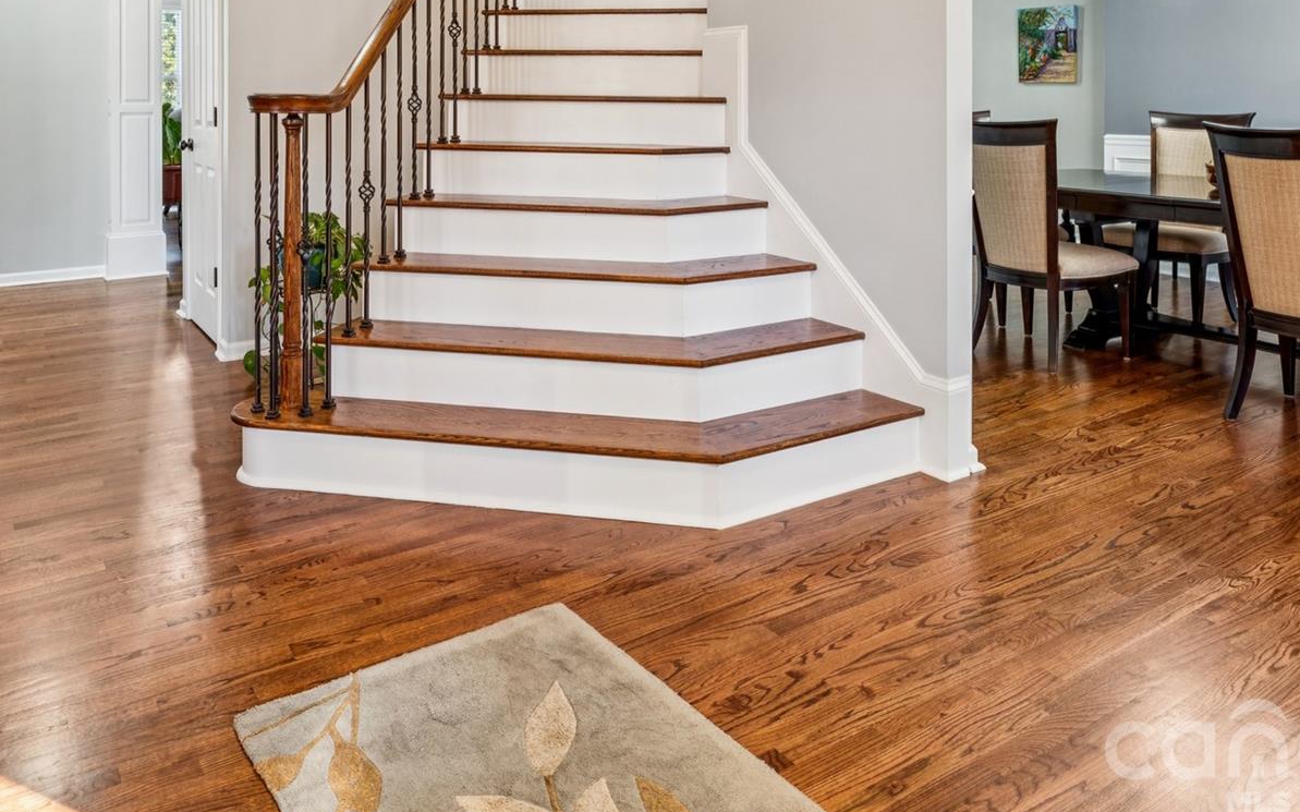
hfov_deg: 65.8
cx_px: 645
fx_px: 1004
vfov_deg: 40.8
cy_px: 89
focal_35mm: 28
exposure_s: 1.3
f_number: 11
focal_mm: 16.2
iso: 100
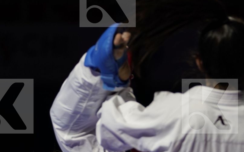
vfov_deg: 5.4
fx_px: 1629
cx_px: 108
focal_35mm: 245
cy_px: 106
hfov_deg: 8.6
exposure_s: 1/1000
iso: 1000
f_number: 2.8
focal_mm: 108
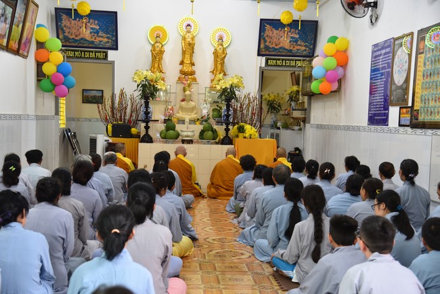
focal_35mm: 50
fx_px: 611
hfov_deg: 39.6
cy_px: 147
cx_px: 220
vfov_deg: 27.0
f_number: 4
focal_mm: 50
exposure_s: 1/60
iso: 400
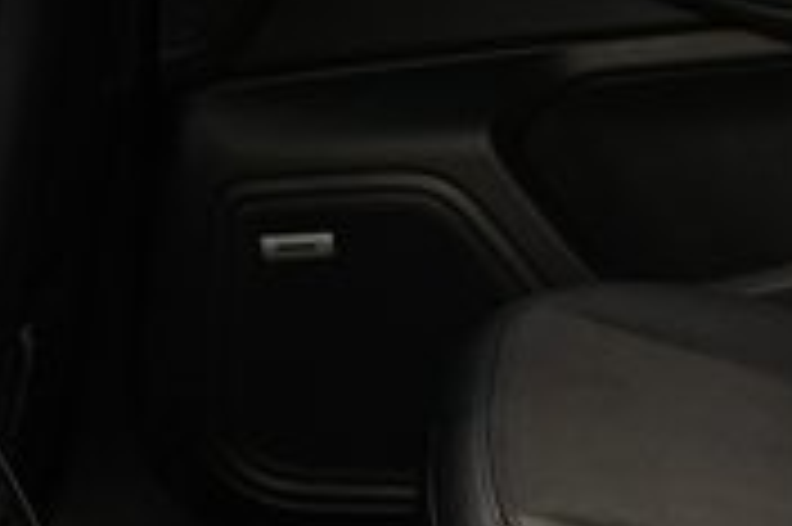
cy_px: 672
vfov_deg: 8.3
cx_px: 1287
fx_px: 3583
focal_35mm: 163
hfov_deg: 11.9
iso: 1000
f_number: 7.1
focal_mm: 28
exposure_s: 1/125
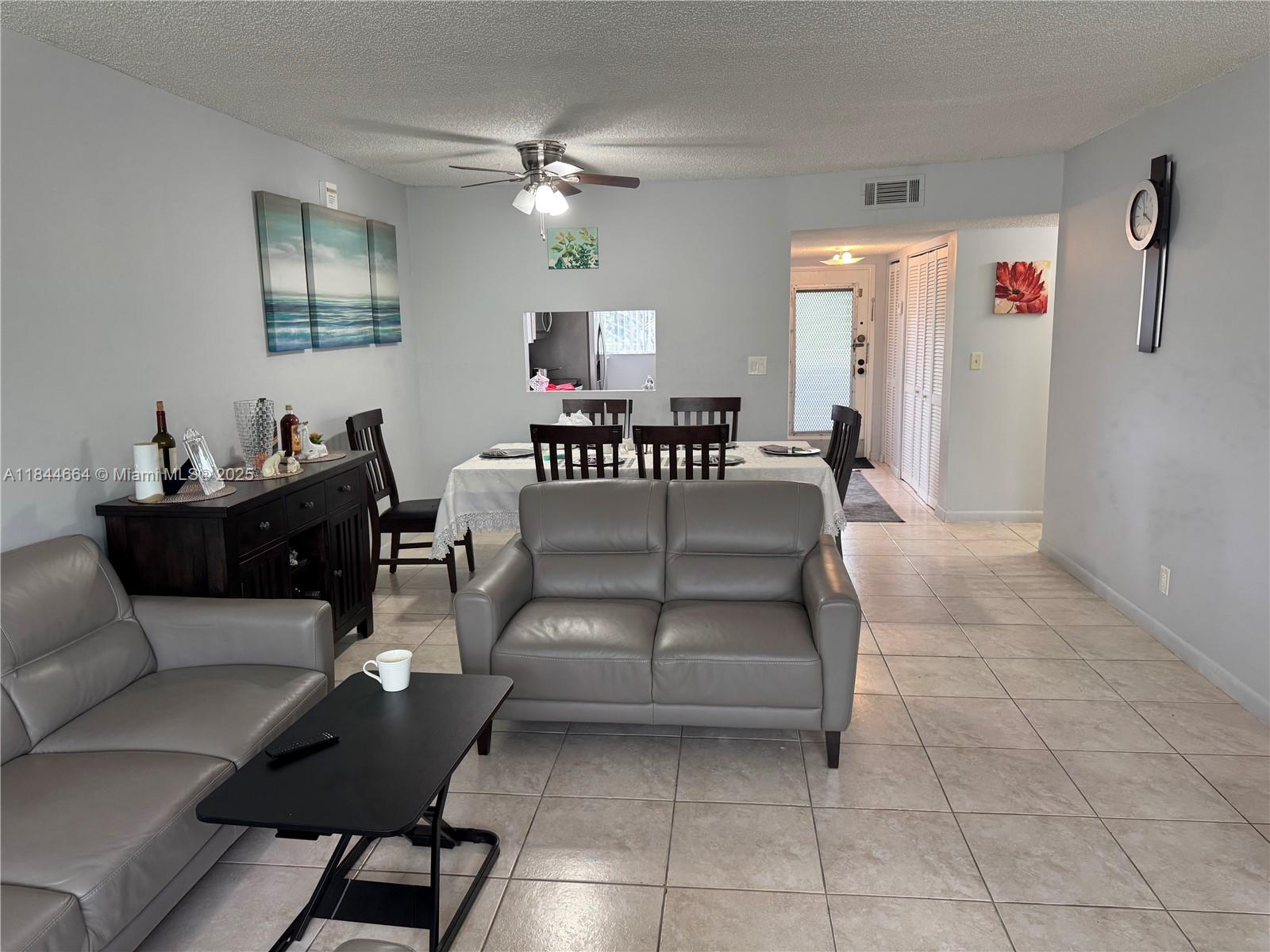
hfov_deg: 71.6
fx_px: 881
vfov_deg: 56.8
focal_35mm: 24
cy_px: 476
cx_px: 635
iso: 160
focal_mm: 6.76
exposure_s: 1/121
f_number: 1.78
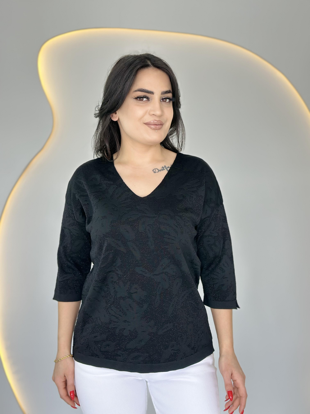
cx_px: 155
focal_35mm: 48
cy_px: 207
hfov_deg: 30.3
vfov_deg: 39.7
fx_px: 573
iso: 64
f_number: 1.78
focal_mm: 6.86
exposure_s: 1/169
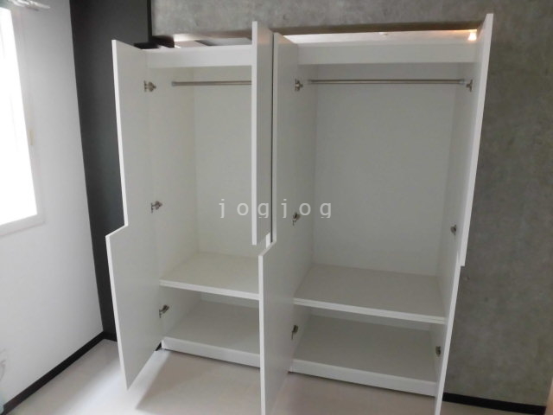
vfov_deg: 56.8
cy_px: 208
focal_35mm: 24
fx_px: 383
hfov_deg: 71.6
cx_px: 276
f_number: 3.1
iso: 250
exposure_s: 1/40
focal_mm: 4.3
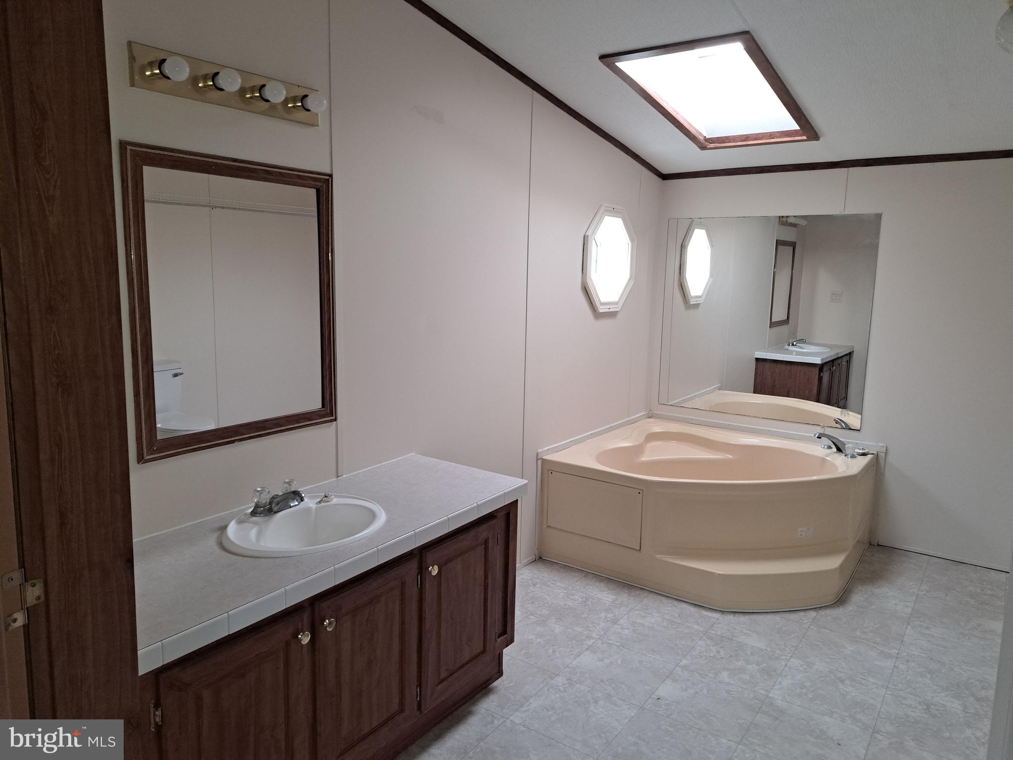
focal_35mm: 24
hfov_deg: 71.6
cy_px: 380
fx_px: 702
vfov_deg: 56.8
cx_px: 506
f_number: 1.8
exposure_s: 1/60
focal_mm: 5.23
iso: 200
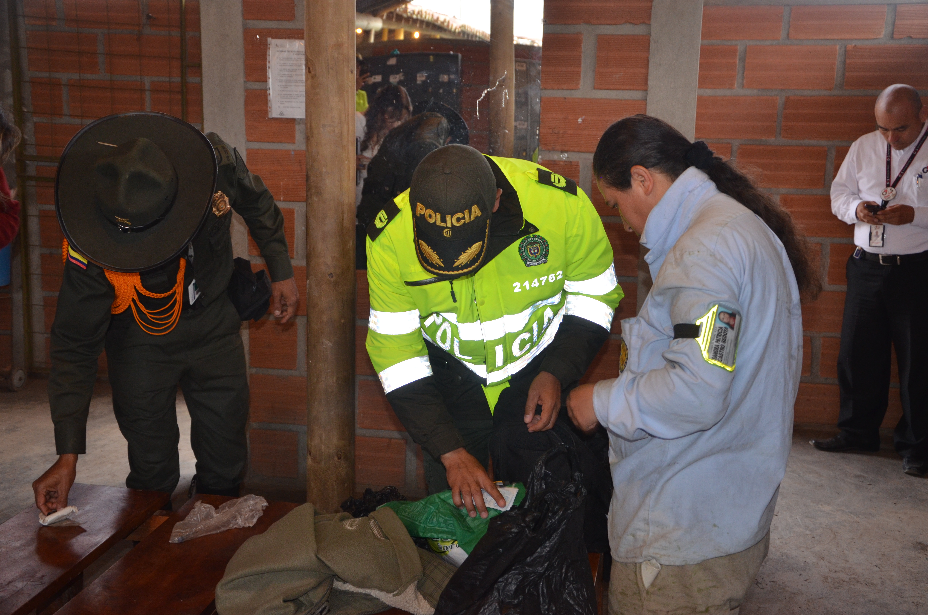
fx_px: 1235
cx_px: 464
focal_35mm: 48
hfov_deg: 41.2
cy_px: 308
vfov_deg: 28.0
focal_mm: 32
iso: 800
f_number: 4.2
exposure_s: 1/60
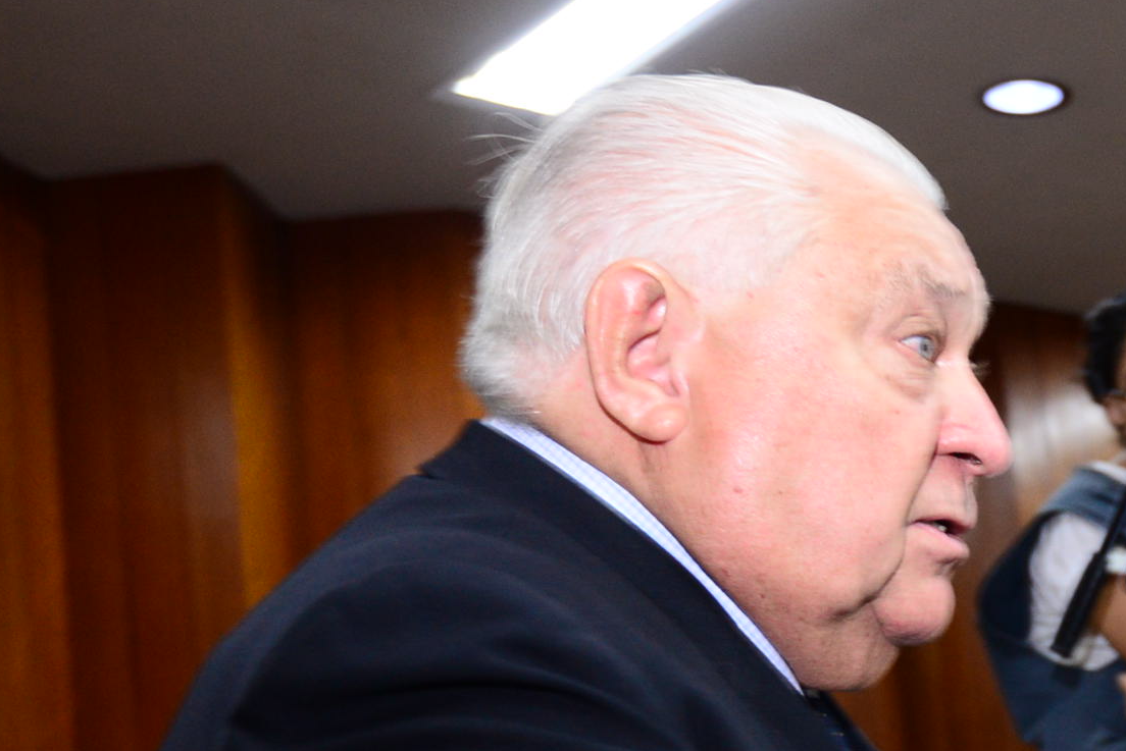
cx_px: 1424
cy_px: 839
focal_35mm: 79
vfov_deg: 16.7
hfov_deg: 23.1
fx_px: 2472
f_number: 4.5
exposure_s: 1/60
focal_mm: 29
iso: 1600
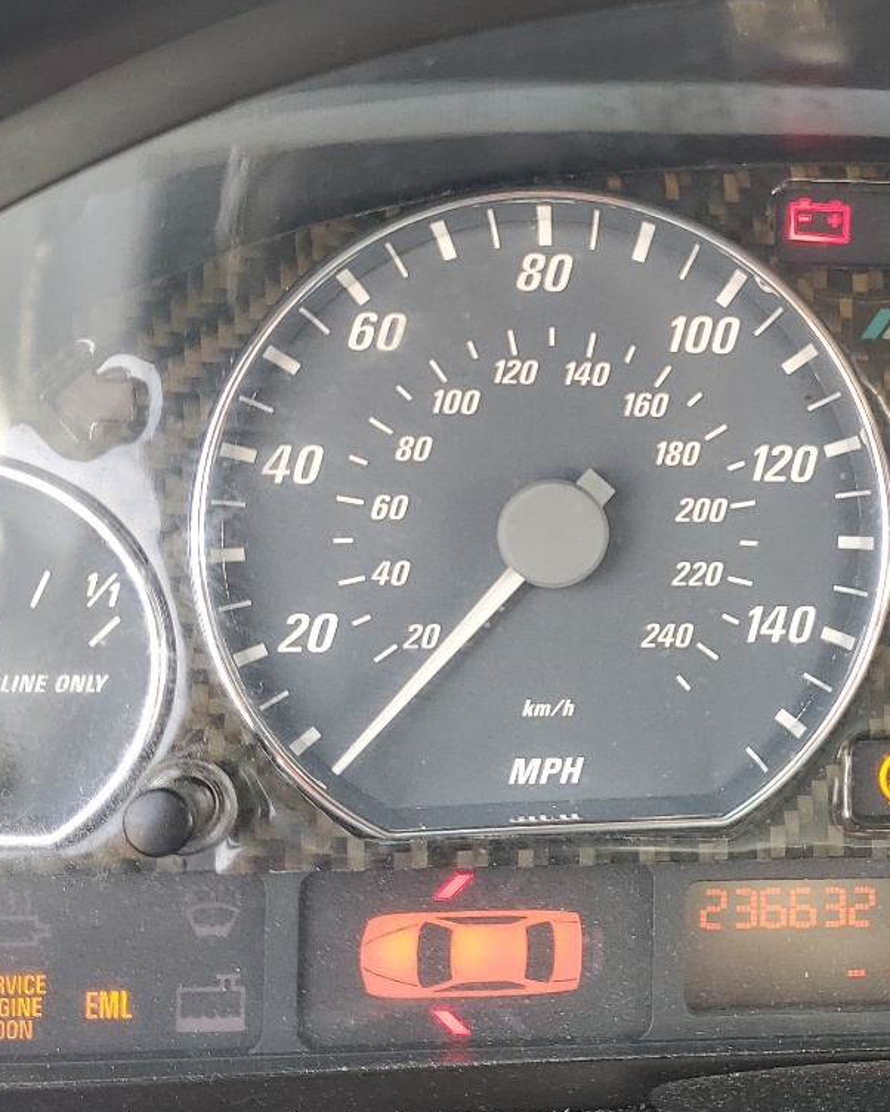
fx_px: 1777
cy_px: 504
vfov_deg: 34.7
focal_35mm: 54
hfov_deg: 27.3
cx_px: 772
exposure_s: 1/120
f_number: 1.5
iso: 51
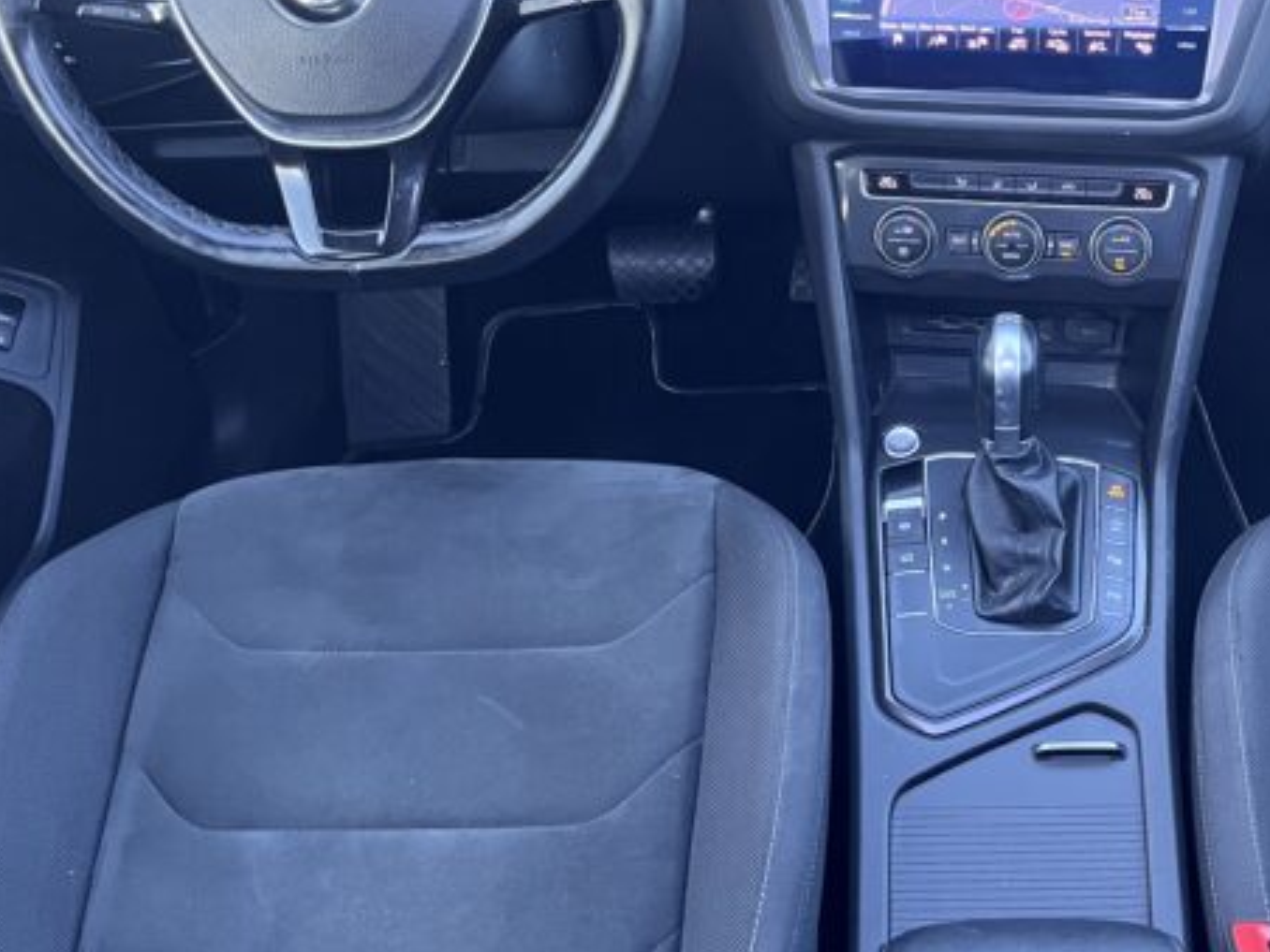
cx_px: 972
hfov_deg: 40.0
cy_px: 359
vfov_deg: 31.4
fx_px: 1688
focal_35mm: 46
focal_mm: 5.1
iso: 250
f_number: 1.6
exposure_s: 1/60
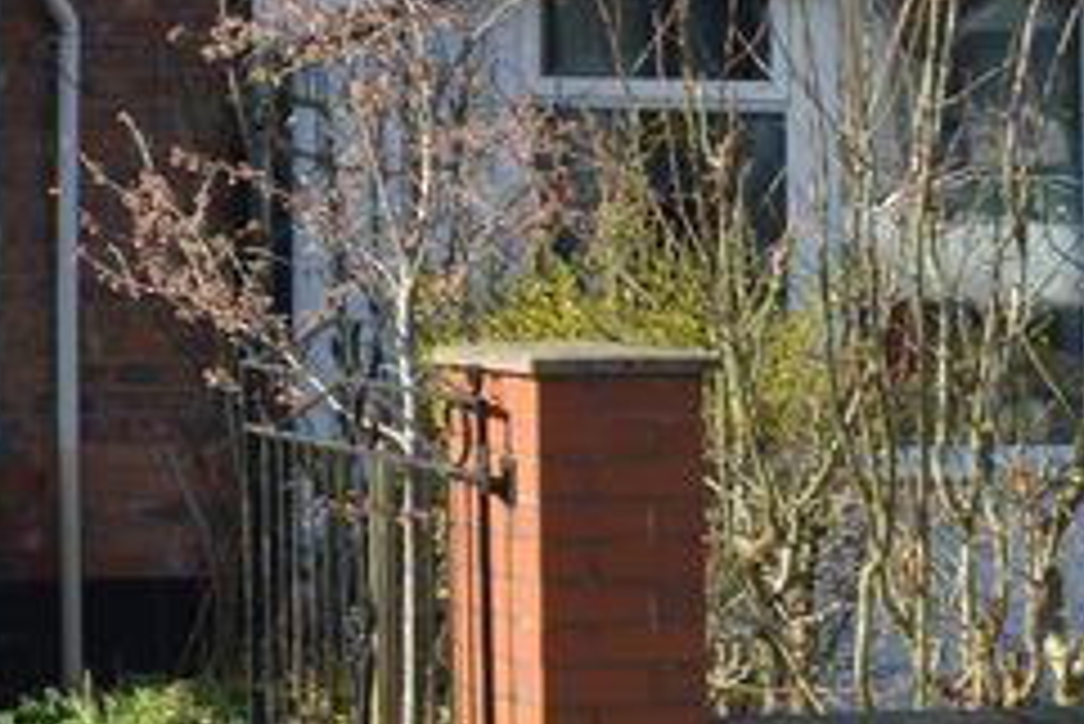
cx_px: -756
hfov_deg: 13.4
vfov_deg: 9.7
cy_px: -101
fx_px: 4218
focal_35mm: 140
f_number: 7.1
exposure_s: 1/200
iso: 100
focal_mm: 22
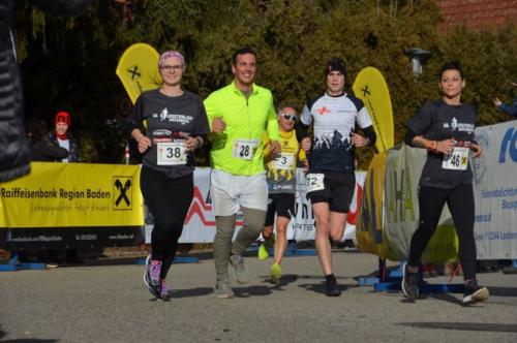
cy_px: 172
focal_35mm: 158
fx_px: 2259
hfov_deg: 13.1
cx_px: 258
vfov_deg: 8.7
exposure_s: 1/2000
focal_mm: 105
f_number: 8
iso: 360
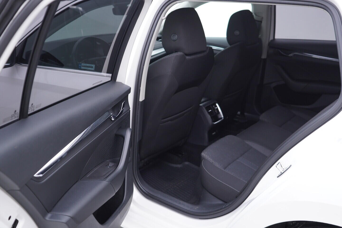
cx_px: 171
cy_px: 114
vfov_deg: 36.9
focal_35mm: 36
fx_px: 342
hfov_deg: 53.1
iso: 160
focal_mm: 24
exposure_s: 1/40
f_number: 2.8
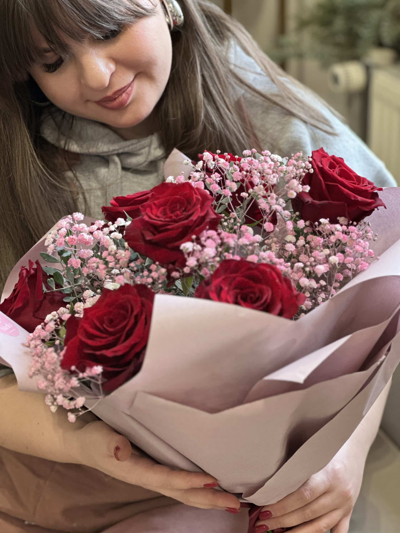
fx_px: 1186
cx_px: 200
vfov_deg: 25.3
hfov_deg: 19.1
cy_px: 266
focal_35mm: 77
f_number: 2.8
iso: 320
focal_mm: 9
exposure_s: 1/33
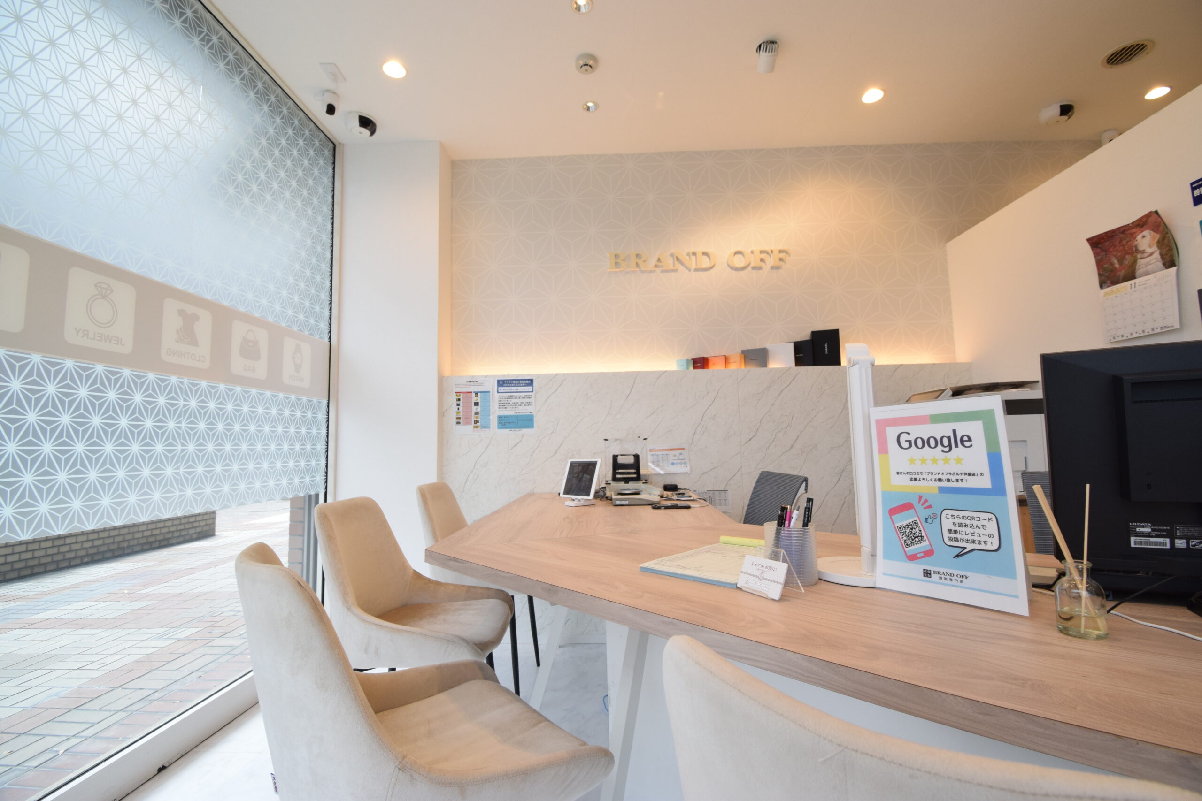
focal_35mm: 15
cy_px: 400
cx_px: 601
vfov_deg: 77.3
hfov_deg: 100.4
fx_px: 501
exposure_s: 1/160
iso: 800
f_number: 9
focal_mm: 10
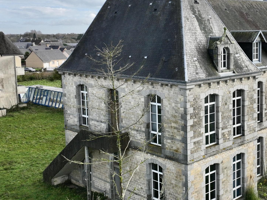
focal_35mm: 50
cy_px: 84
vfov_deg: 29.0
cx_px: 209
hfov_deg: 37.0
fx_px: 386
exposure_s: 1/2500
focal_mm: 12.29
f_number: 2.8
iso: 370
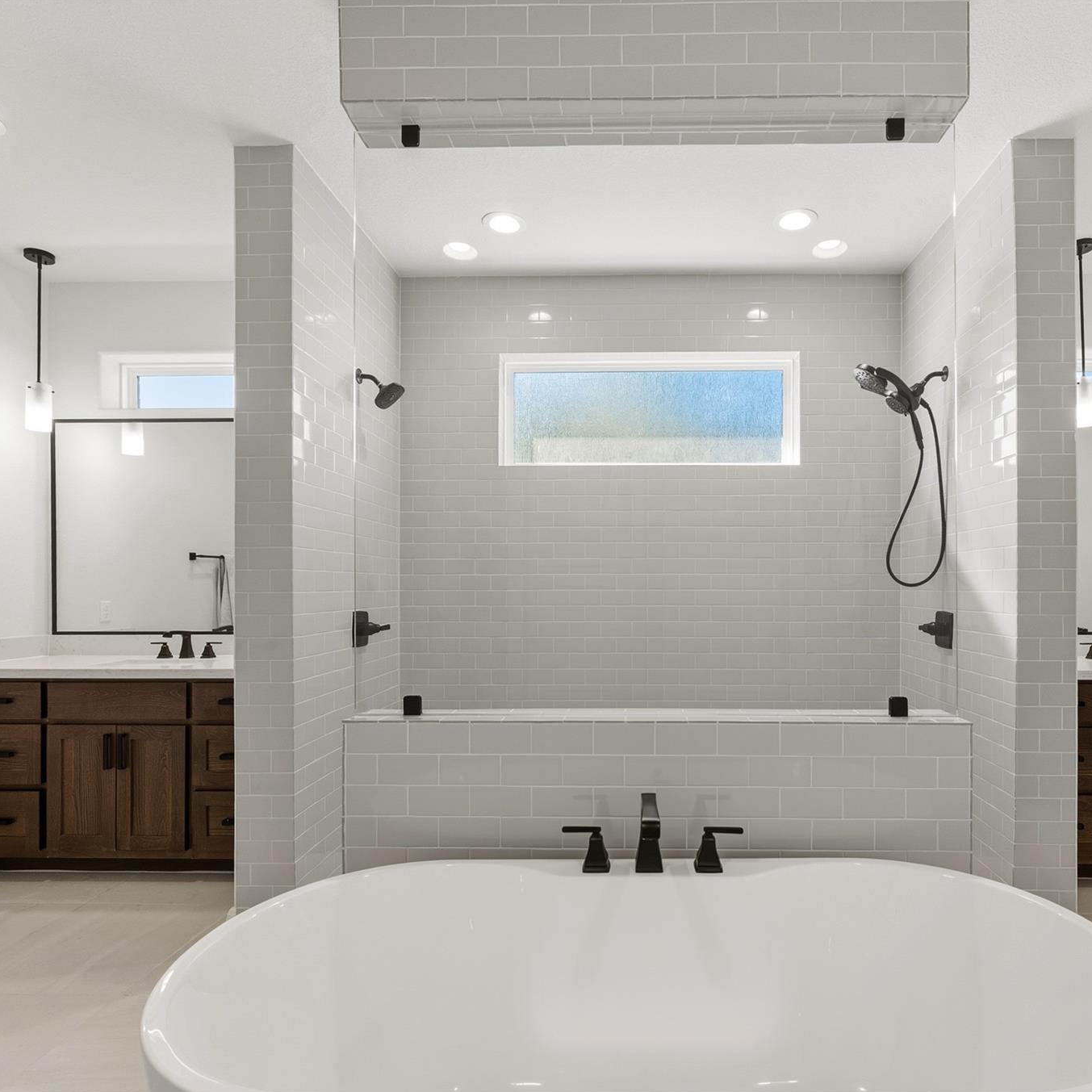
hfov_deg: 80.2
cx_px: 630
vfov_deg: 80.7
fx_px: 642
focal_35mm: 18
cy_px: 548
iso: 400
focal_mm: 14
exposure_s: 1/125
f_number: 9
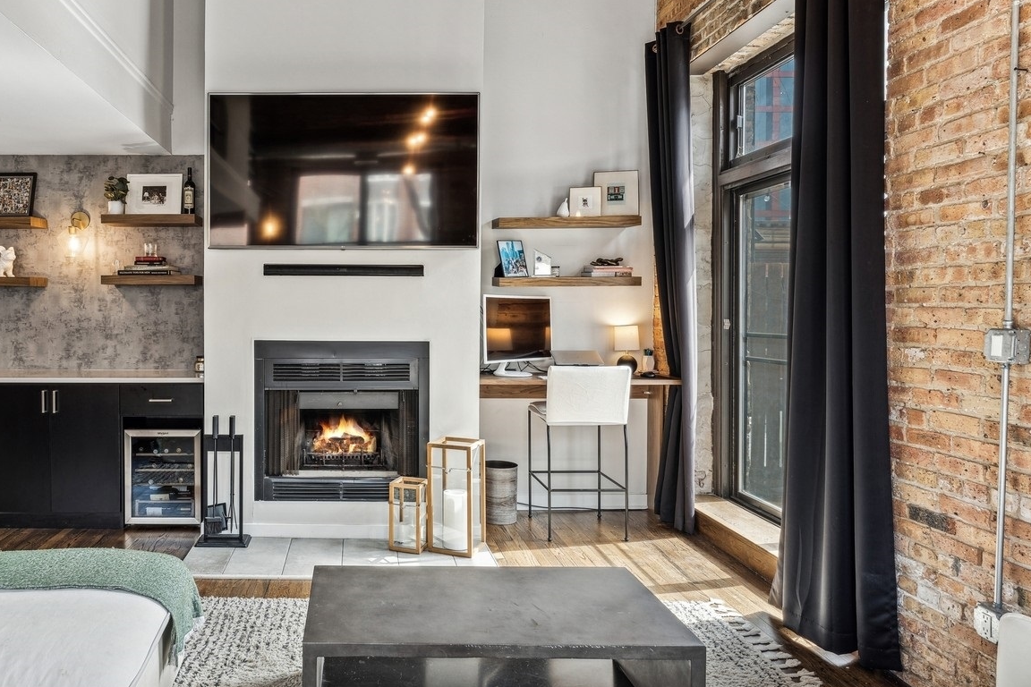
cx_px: 347
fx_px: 716
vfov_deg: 51.3
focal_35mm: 25
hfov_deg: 69.6
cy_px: 322
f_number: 8
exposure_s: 1/40
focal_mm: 18
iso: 320
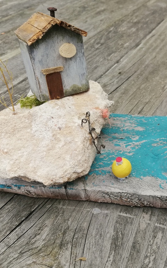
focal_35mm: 39
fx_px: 284
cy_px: 132
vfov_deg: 50.4
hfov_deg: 31.5
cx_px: 144
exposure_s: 1/378
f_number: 2.2
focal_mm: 3.81
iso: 50
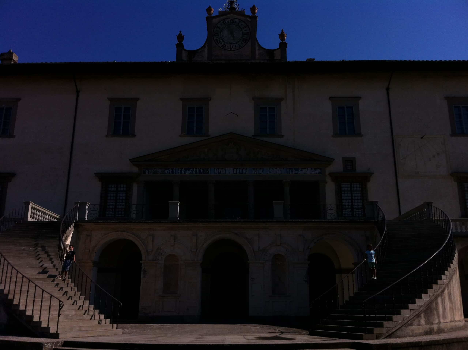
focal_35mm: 35
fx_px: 472
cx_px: 234
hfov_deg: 52.7
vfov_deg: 40.6
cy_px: 175
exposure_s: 1/2930
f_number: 2.8
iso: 80
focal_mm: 3.85
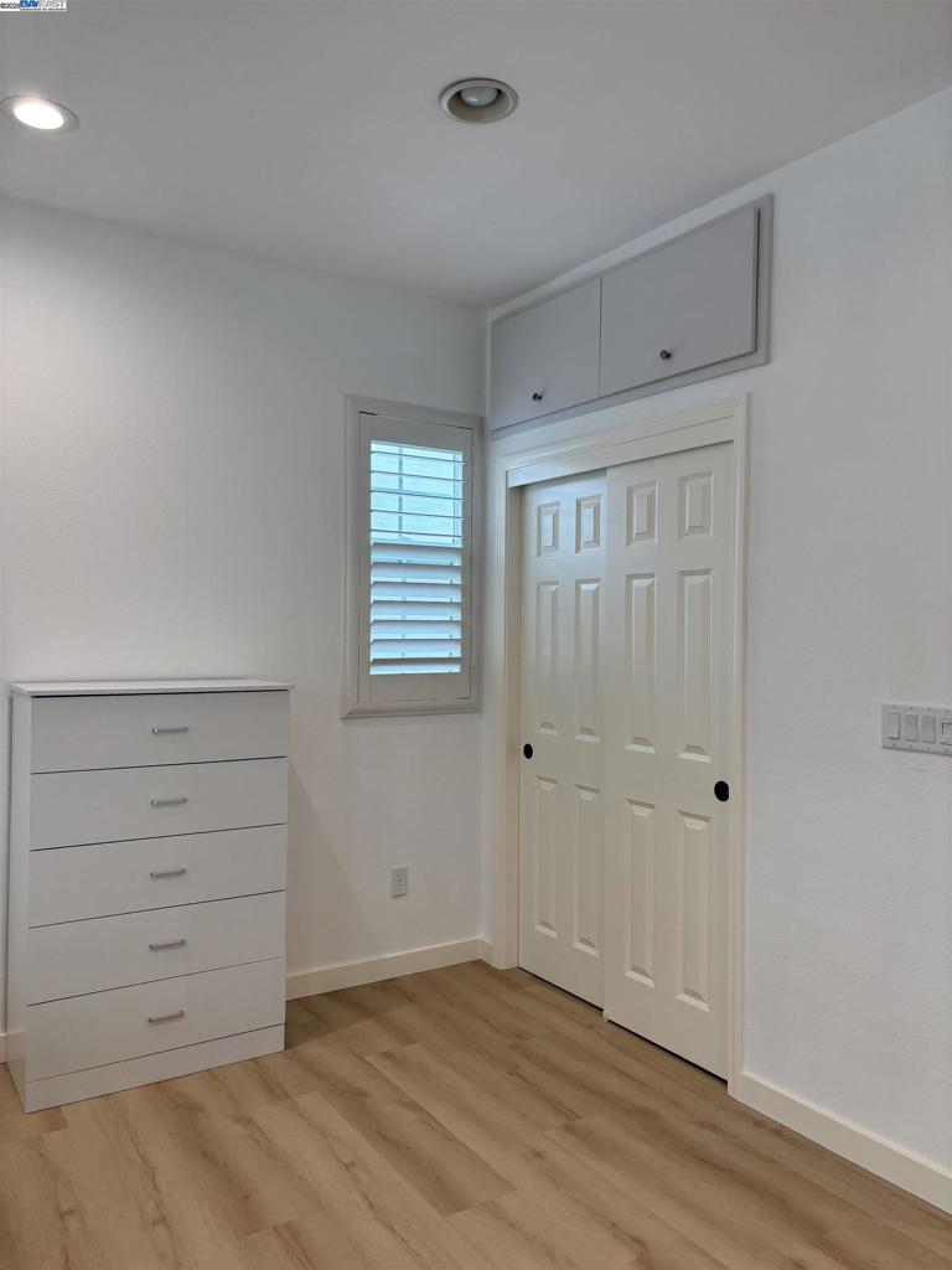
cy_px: 635
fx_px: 953
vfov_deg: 67.3
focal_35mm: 26
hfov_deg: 53.1
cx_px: 476
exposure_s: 1/120
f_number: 1.6
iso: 80
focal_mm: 5.96
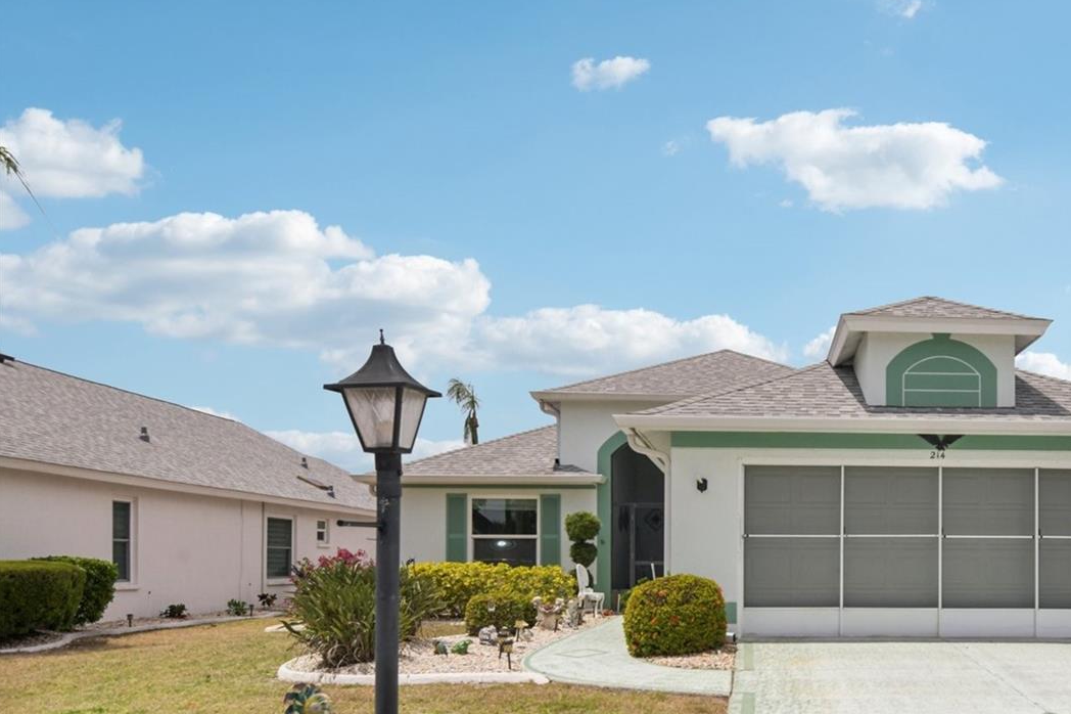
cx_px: 814
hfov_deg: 59.9
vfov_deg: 44.1
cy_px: 490
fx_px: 862
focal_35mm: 29
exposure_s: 1/3200
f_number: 8
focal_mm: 19
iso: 400
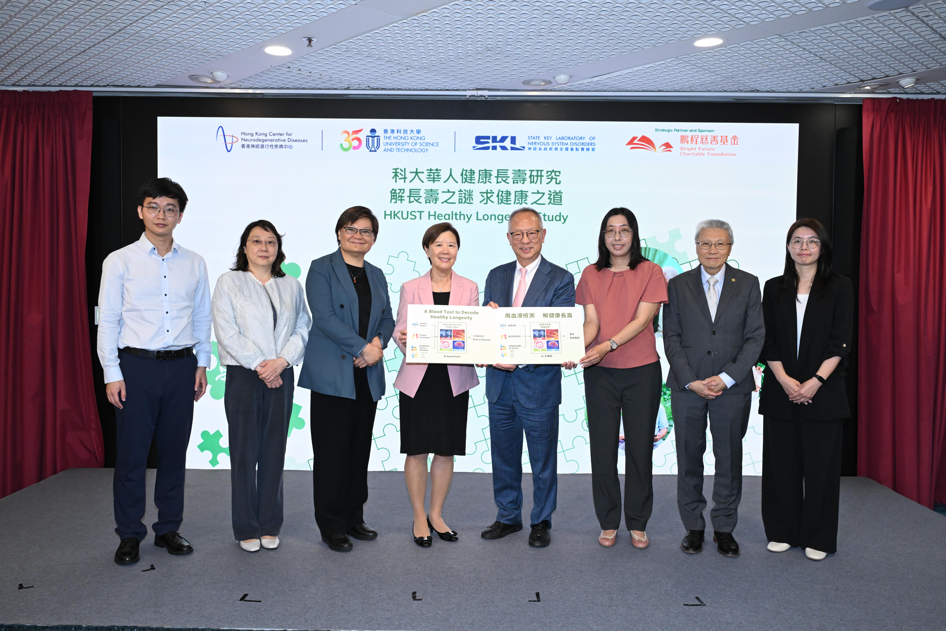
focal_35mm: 30
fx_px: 801
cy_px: 316
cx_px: 473
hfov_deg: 61.1
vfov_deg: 43.0
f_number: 6.3
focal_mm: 30.5
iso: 2000
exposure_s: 1/200
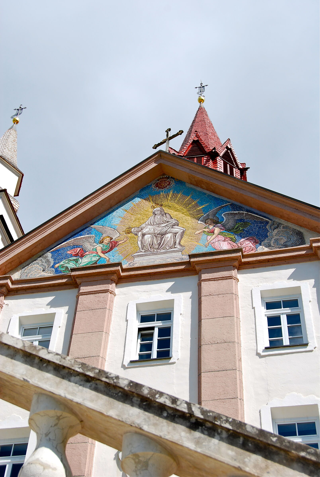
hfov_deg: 25.8
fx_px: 698
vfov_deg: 37.8
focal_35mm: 52
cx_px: 160
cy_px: 238
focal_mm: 35
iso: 100
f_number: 9
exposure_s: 1/320
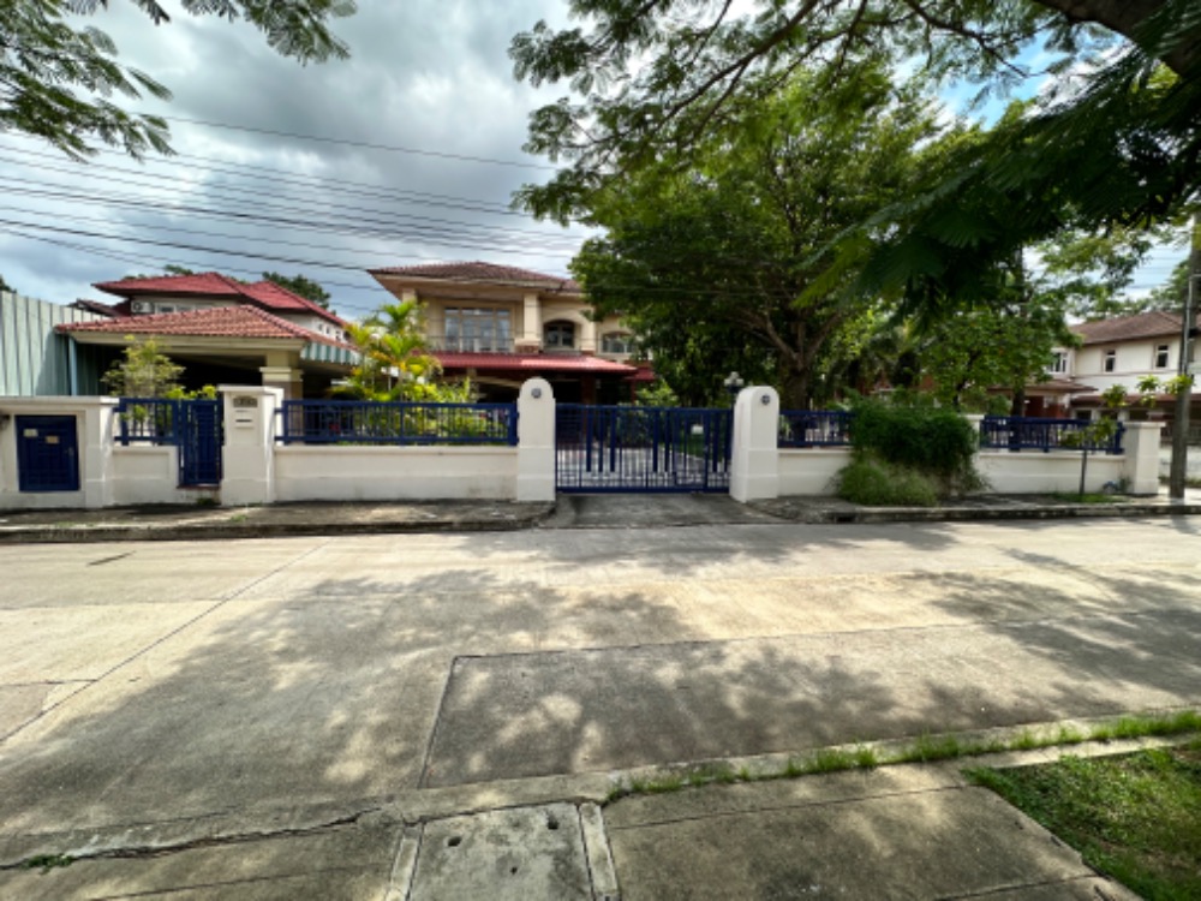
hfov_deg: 102.1
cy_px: 450
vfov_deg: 85.7
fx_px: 486
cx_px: 600
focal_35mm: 14
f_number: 2.2
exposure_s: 1/707
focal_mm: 2.22
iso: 40
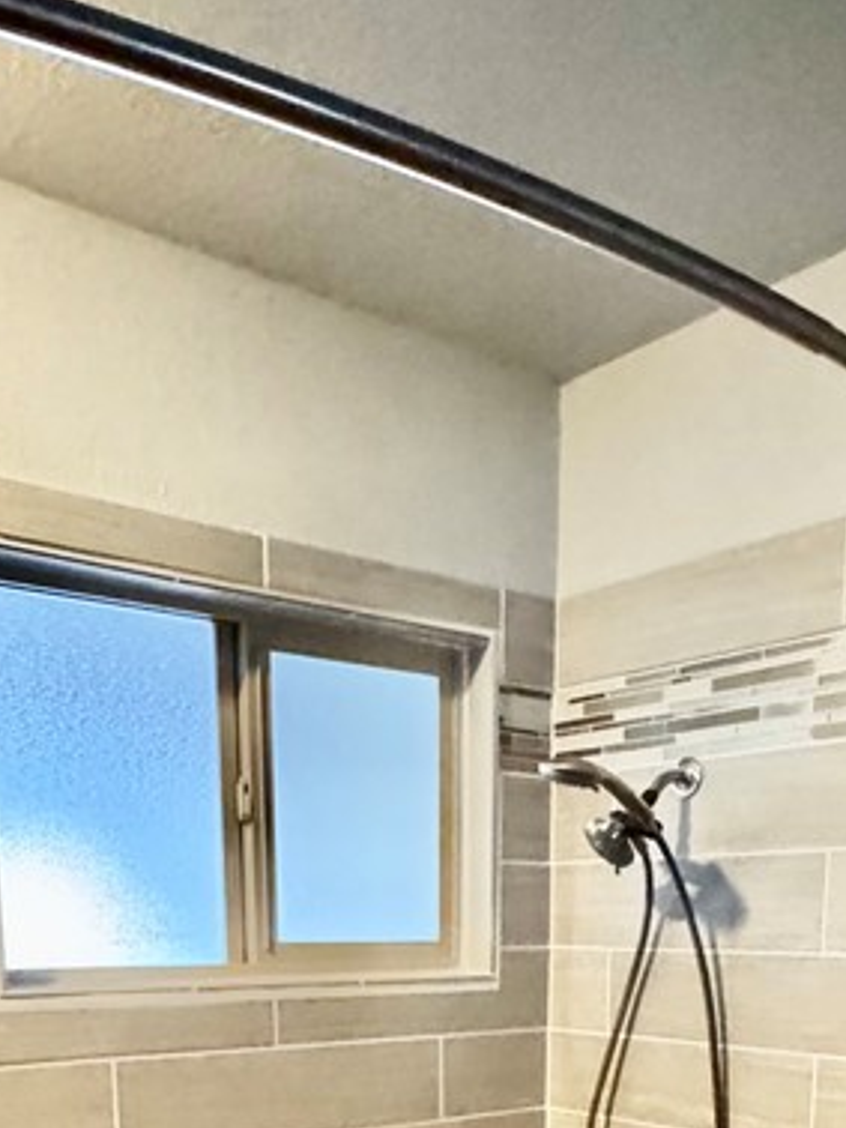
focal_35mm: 38
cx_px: 478
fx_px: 1238
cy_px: 1188
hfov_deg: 37.7
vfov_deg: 41.0
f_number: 2.2
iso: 1250
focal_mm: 2.22
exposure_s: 1/40
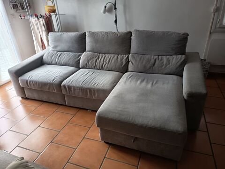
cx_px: 112
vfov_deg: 56.8
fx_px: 156
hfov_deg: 71.6
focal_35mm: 24
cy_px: 84
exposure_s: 1/50
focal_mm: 5.24
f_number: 1.7
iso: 376
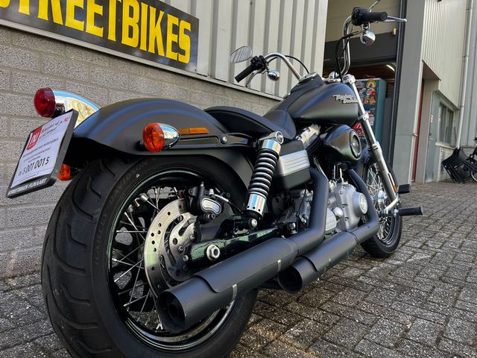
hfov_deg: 67.3
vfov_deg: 53.1
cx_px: 238
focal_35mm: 26
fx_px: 358
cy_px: 179
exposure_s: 1/122
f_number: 1.6
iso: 32
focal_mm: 5.1
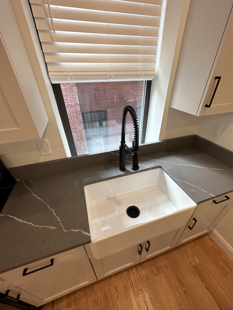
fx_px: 126
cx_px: 116
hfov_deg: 85.7
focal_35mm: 14
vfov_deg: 102.1
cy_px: 155
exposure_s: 1/120
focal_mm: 2.22
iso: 200
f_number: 2.2
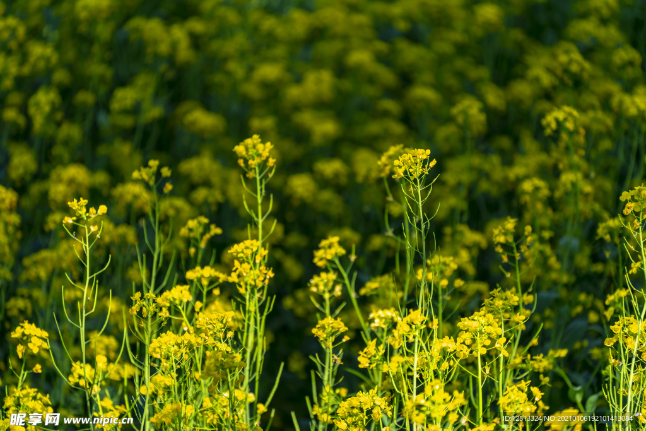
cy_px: 216
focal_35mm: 300
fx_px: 5384
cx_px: 323
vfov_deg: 4.6
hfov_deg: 6.9
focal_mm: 300
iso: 100
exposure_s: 1/250
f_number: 5.6
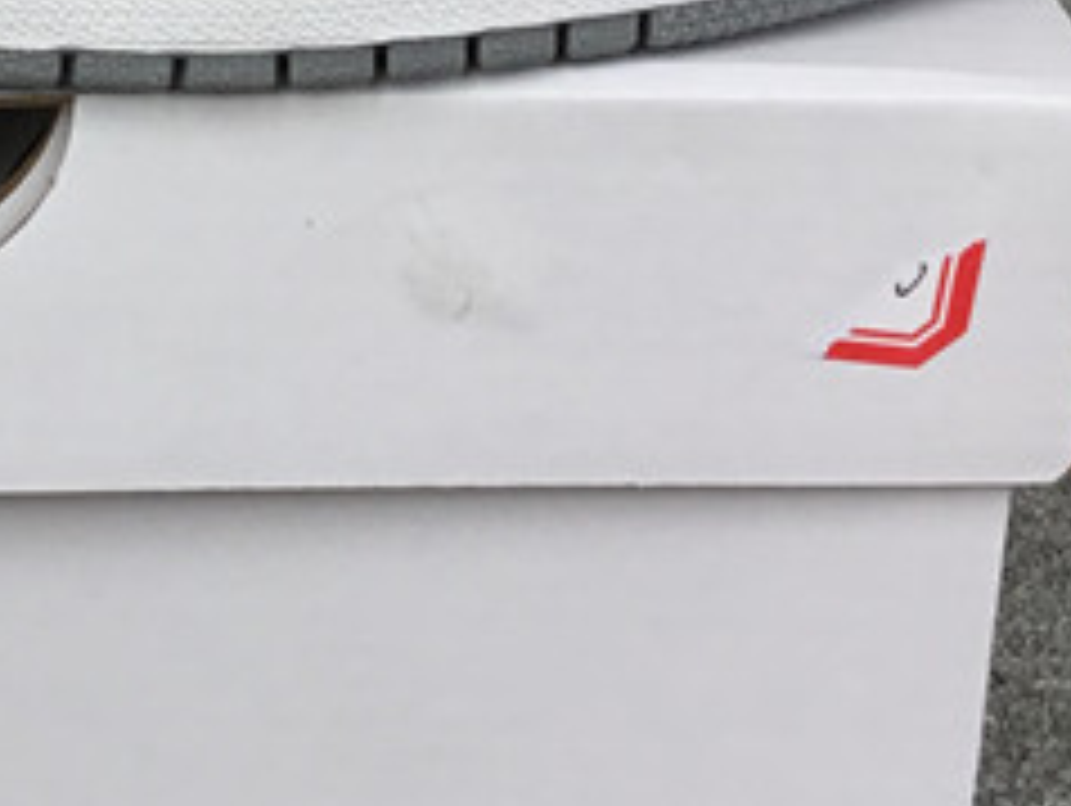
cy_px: -295
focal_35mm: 117
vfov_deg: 12.2
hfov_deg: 16.3
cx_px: -122
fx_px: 3624
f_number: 2.4
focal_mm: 3.3
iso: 25
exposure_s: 1/170
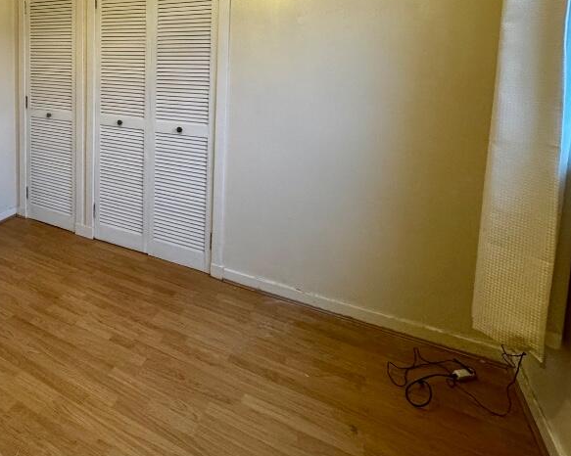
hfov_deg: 63.1
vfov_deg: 54.5
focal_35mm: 24
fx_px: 405
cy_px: 87
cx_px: 100
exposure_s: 1/50
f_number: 2.2
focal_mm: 2.22
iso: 250
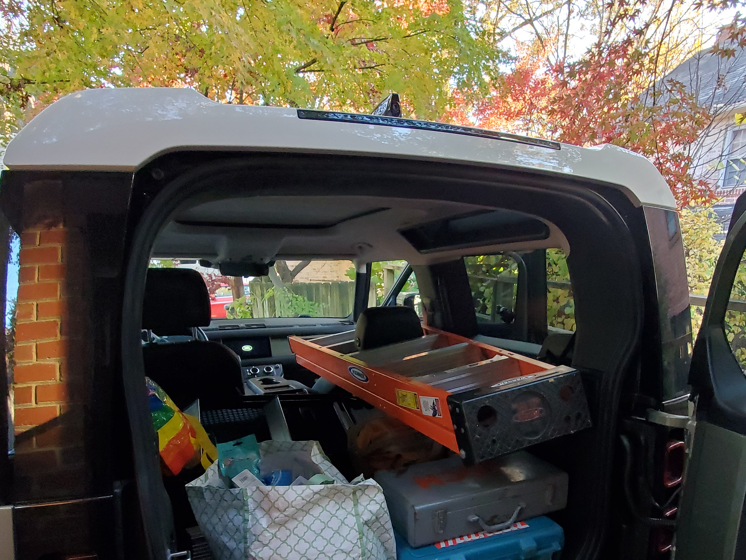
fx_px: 496
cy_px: 398
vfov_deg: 56.8
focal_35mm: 23
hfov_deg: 73.7
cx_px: 413
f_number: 2.2
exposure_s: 1/42
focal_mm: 1.8
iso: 400
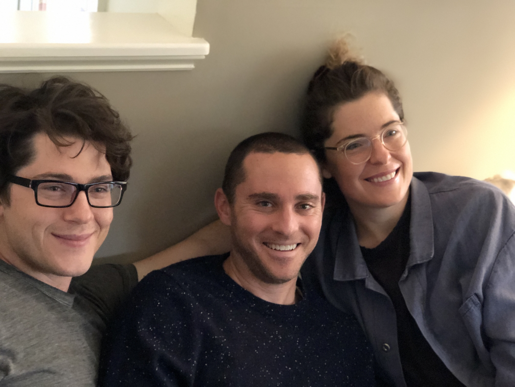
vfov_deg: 25.7
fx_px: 848
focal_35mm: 57
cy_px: 194
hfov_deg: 33.8
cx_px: 258
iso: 1250
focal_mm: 6.6
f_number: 2.8
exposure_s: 1/30
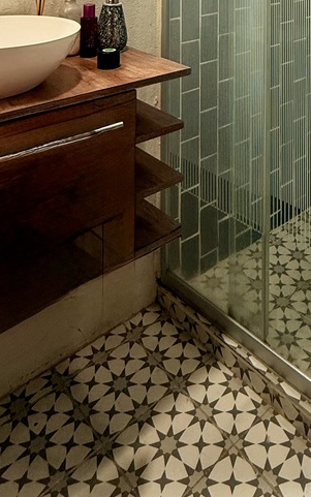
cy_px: -69
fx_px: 501
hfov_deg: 33.5
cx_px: 246
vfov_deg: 40.6
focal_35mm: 37
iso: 200
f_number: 2.2
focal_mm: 2.22
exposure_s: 1/60
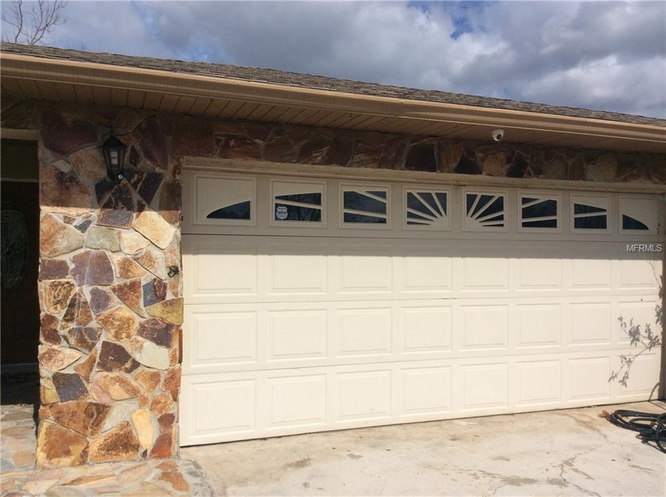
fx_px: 615
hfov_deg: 56.9
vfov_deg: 44.0
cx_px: 333
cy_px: 248
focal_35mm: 32
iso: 32
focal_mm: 3.3
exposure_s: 1/4405
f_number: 2.4
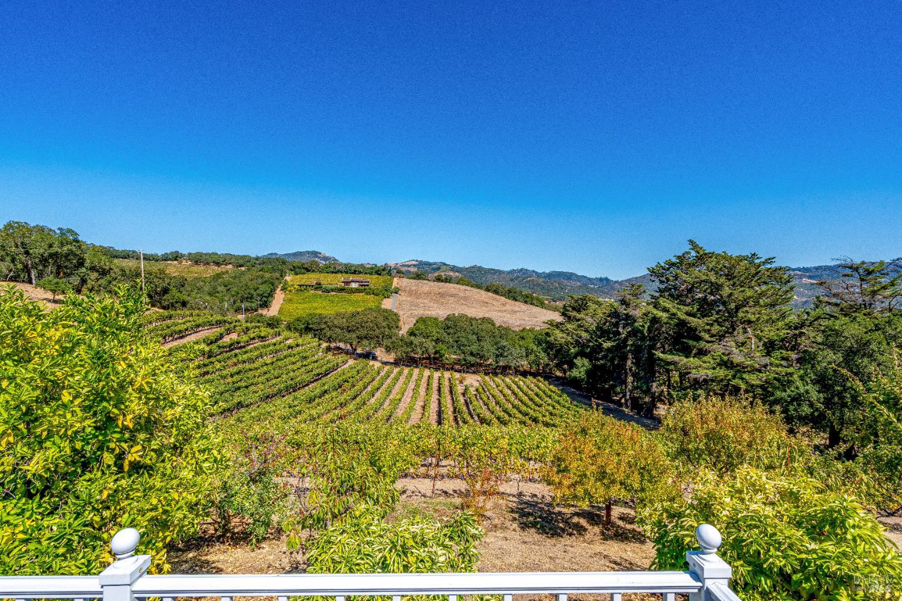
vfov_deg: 73.7
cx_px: 451
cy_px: 300
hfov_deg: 96.7
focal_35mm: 16
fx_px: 401
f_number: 11
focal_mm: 16
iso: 320
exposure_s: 1/500
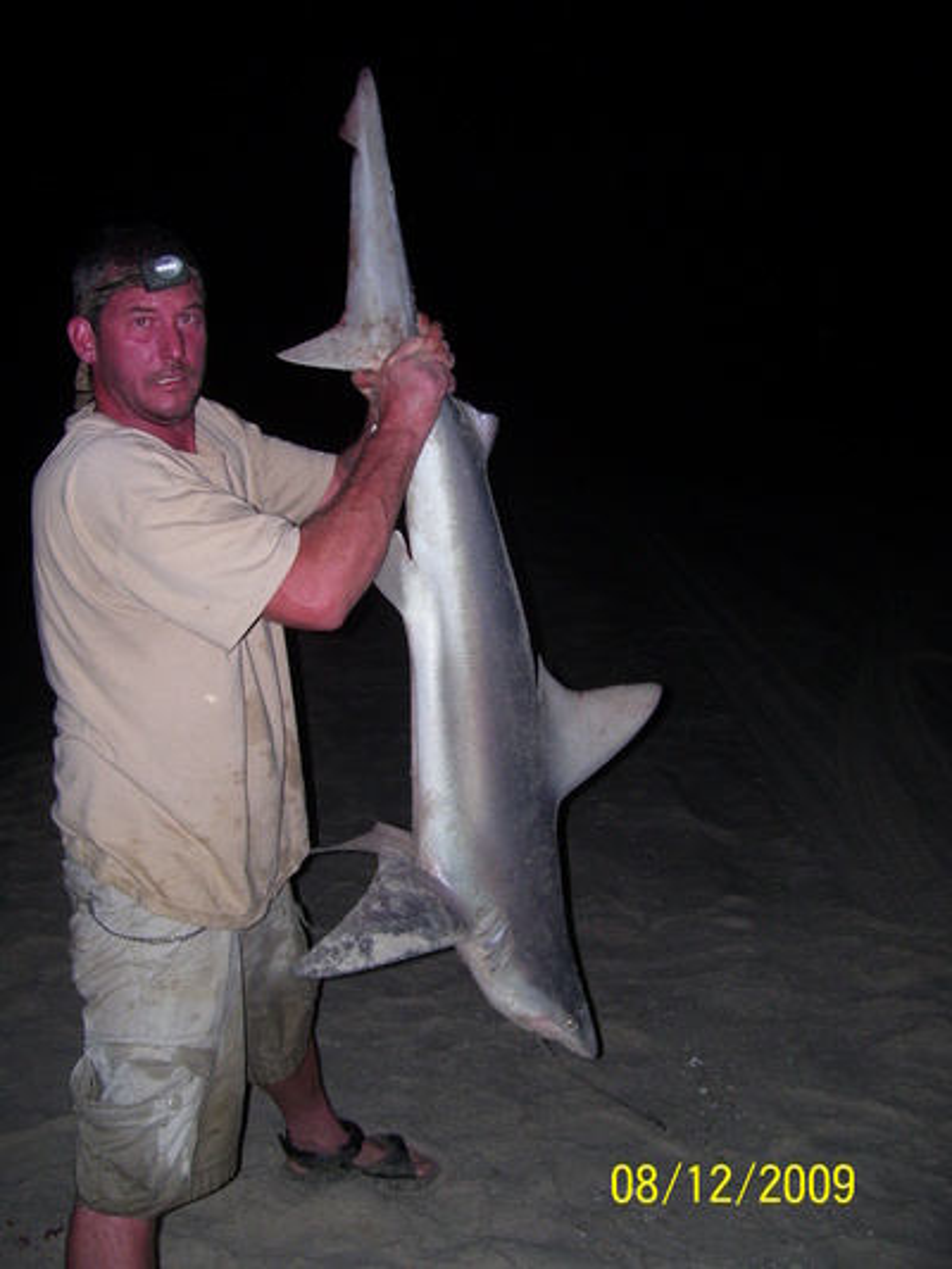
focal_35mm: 37
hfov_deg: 38.7
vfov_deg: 50.1
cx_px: 476
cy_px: 634
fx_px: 1356
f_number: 2.7
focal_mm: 6
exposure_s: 1/60
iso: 125
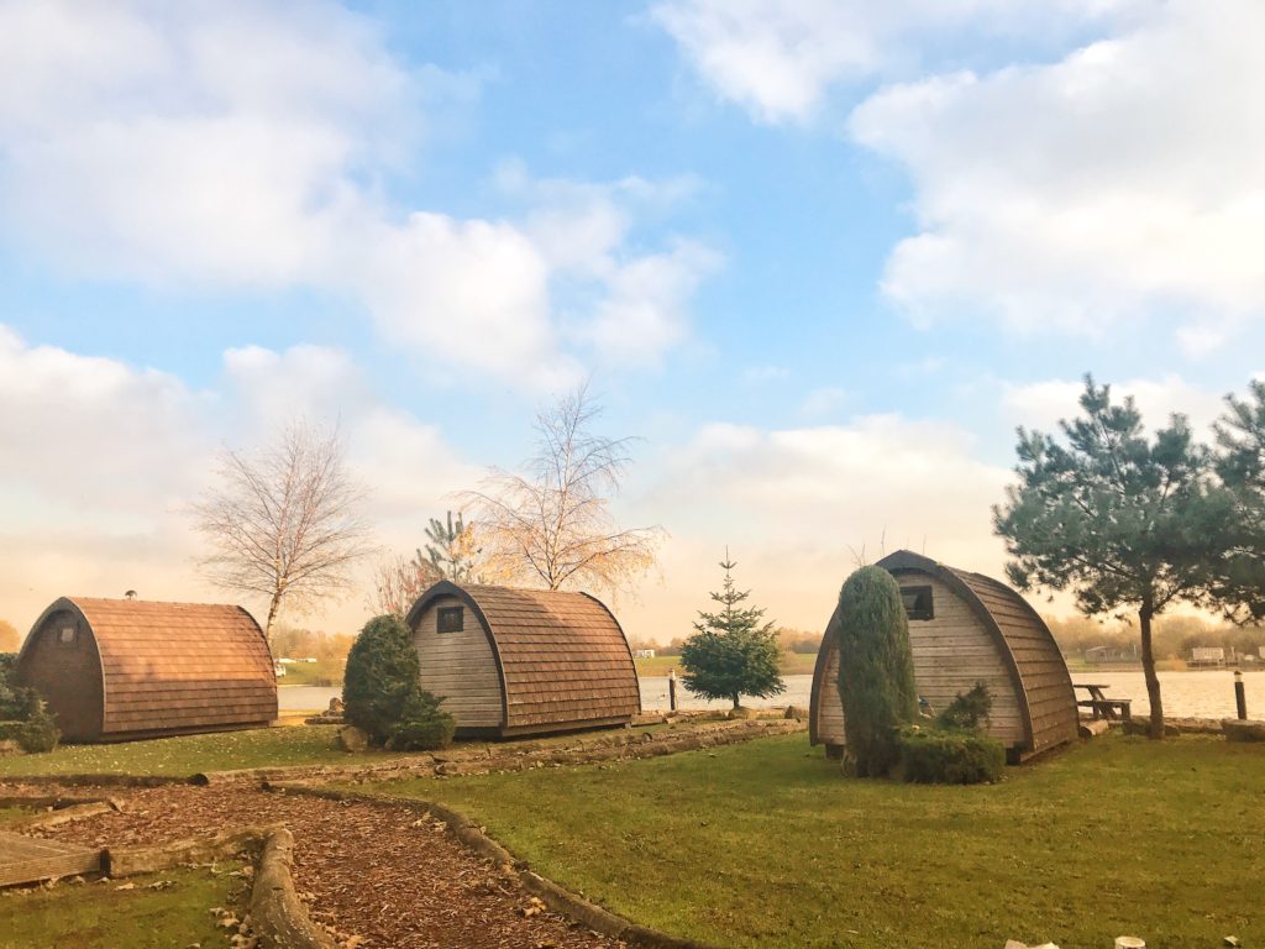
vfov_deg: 49.7
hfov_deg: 63.4
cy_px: 474
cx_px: 632
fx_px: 1023
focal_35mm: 28
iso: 20
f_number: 1.8
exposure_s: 1/1570
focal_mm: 3.99
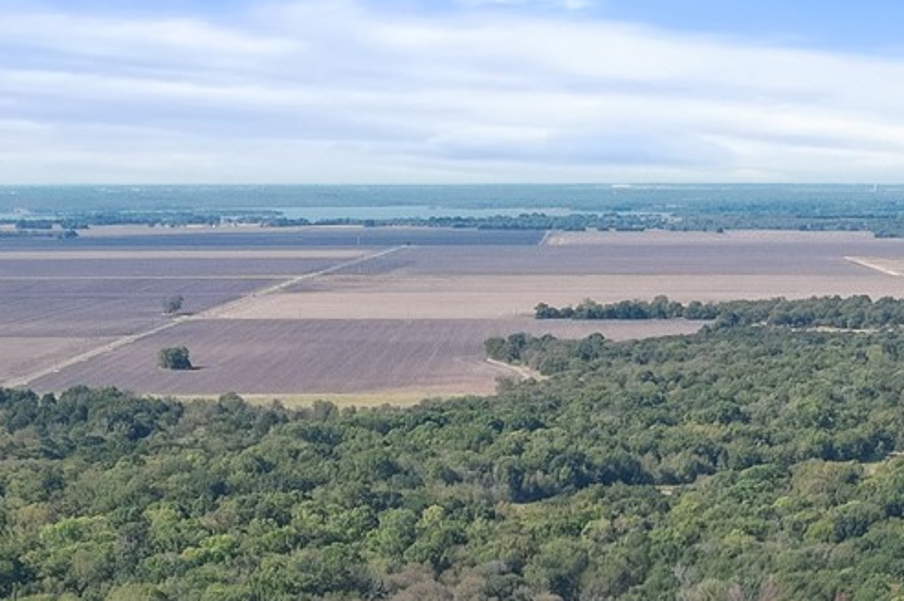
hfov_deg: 20.9
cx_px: 647
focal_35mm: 97
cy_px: 1011
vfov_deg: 13.0
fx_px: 2434
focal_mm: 8.38
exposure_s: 1/80
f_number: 2.8
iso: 120
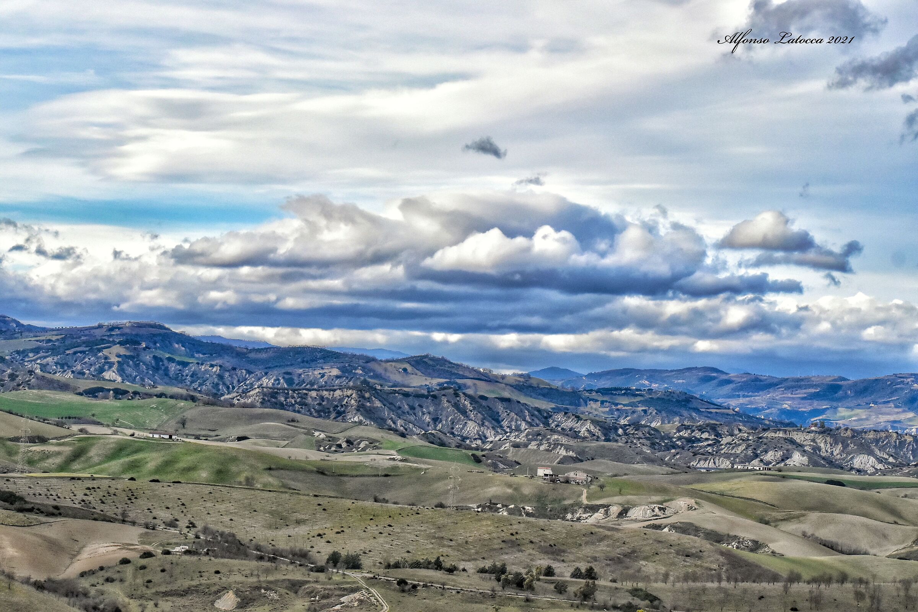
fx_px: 2677
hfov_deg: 19.5
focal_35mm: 105
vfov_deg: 13.0
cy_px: 306
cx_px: 459
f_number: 11
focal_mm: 70
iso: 2000
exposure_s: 1/2000
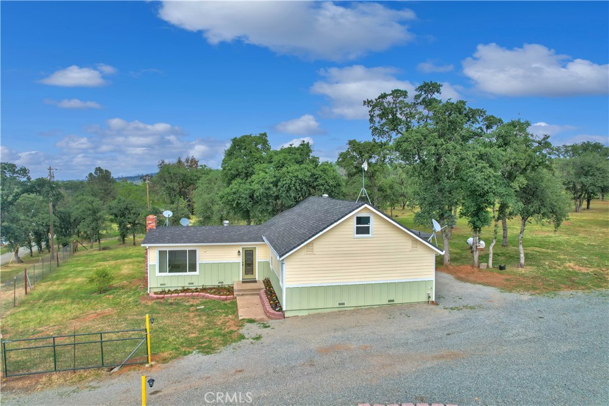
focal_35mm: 22
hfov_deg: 78.6
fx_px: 372
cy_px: 203
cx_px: 304
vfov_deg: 57.2
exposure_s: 1/2500
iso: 110
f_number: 2.8
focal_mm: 8.38
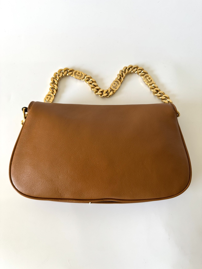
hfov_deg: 56.8
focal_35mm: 24
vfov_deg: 71.6
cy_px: 134
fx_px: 187
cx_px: 101
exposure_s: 1/72
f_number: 1.78
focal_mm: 6.76
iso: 200
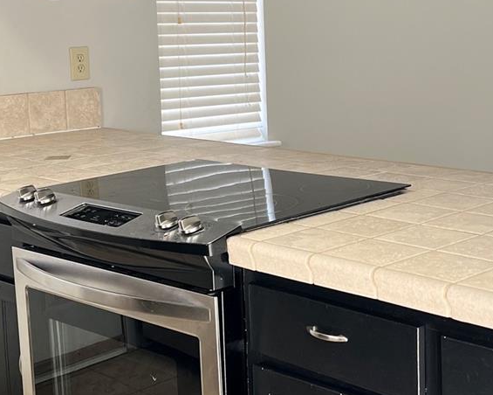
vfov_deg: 22.0
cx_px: 304
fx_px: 1007
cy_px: 119
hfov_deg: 27.4
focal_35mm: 69
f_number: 1.5
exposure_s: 1/120
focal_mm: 5.7
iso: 80
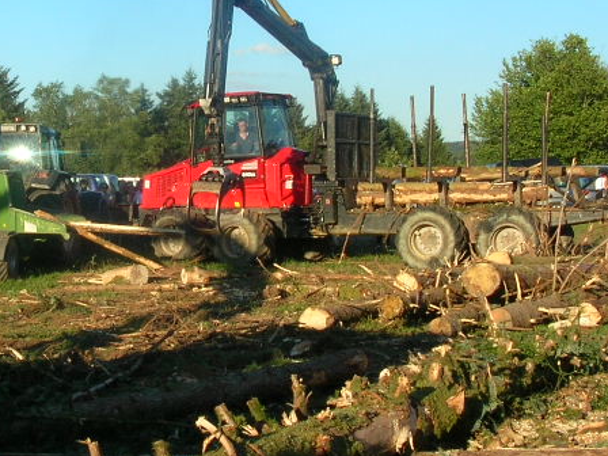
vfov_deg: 18.3
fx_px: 1405
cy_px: 126
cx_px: 162
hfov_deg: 24.2
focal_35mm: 80
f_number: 5.6
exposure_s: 1/173
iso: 50
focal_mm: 5.8
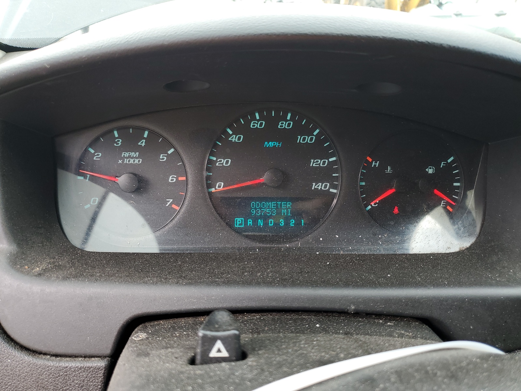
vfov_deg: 53.1
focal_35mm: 26
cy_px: 196
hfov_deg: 67.3
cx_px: 260
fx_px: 391
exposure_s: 1/120
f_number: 1.5
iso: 51
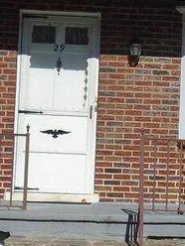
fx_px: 1119
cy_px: 106
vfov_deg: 12.6
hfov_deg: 9.4
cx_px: 203
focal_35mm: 157
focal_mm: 6.4
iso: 100
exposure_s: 1/250
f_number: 9.5
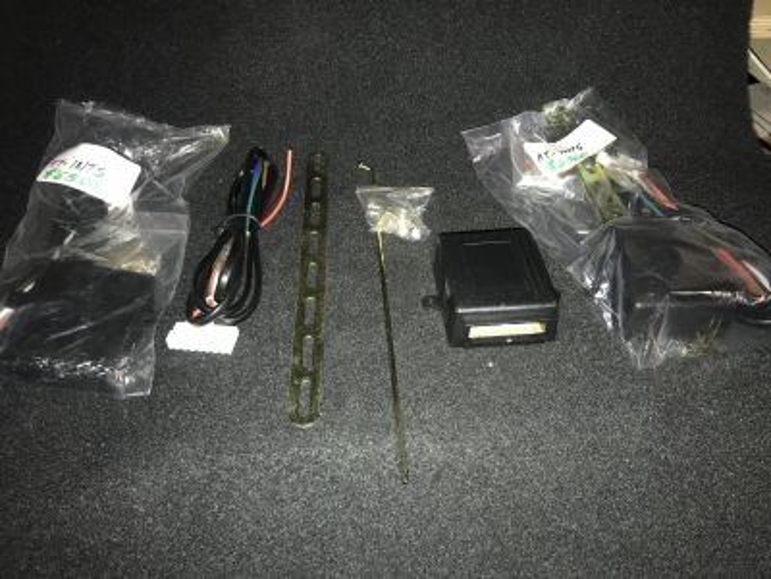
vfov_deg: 49.7
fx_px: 624
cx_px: 386
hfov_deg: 63.4
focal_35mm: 28
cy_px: 290
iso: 32
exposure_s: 1/17
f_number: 1.8
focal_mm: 3.99
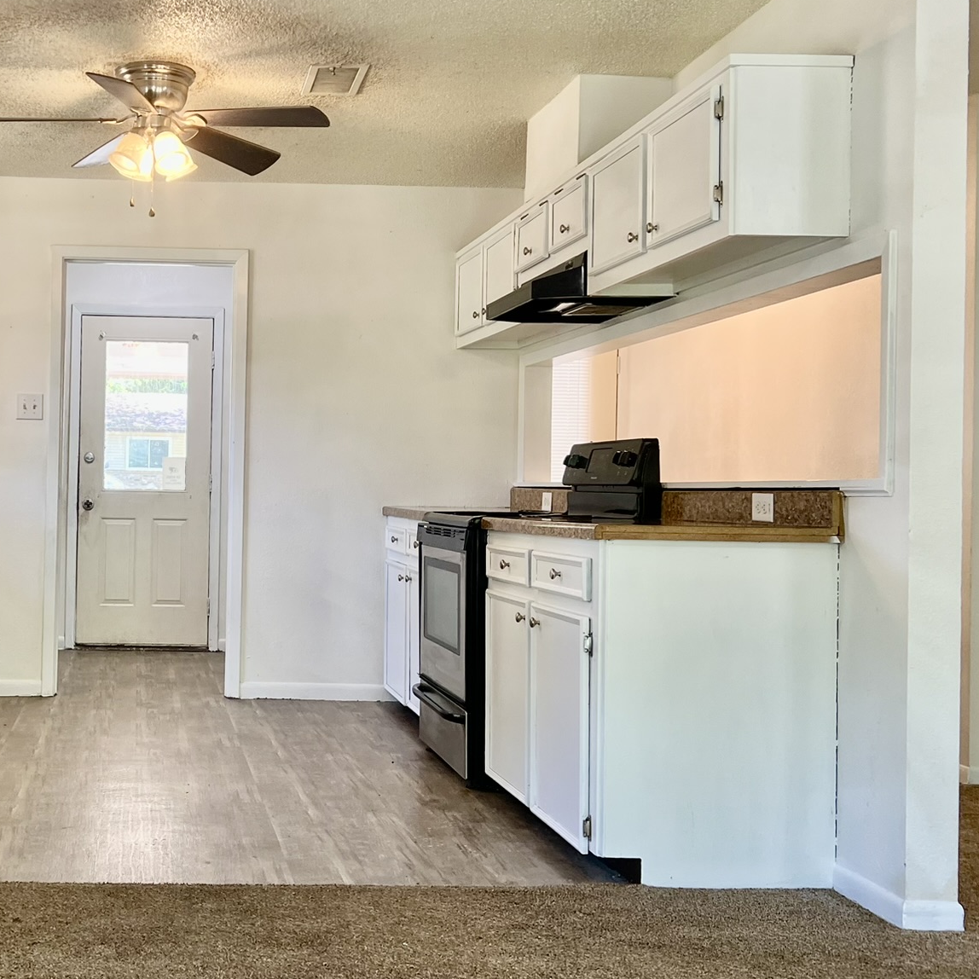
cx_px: 165
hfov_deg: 39.0
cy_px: 465
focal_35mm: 41
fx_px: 1312
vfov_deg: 40.9
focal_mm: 5.7
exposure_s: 1/60
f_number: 1.5
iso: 64
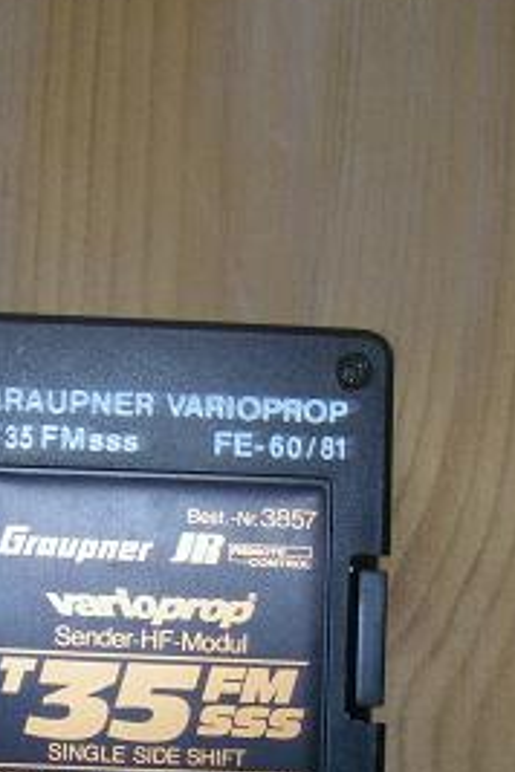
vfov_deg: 22.1
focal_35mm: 91
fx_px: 1953
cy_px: 614
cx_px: 149
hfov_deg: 15.0
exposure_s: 1/50
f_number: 6.6
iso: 200
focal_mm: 6.3
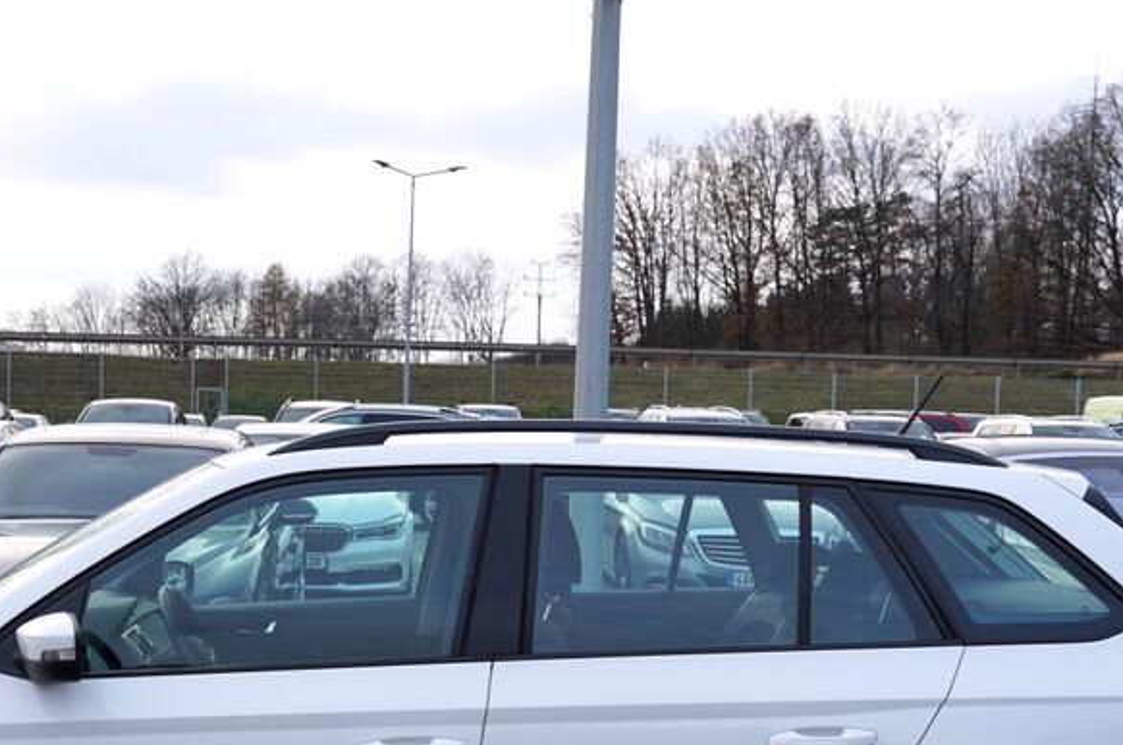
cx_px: 384
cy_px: 584
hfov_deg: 38.5
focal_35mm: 51
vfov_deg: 26.0
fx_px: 1588
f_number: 4
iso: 100
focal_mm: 29
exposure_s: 1/60
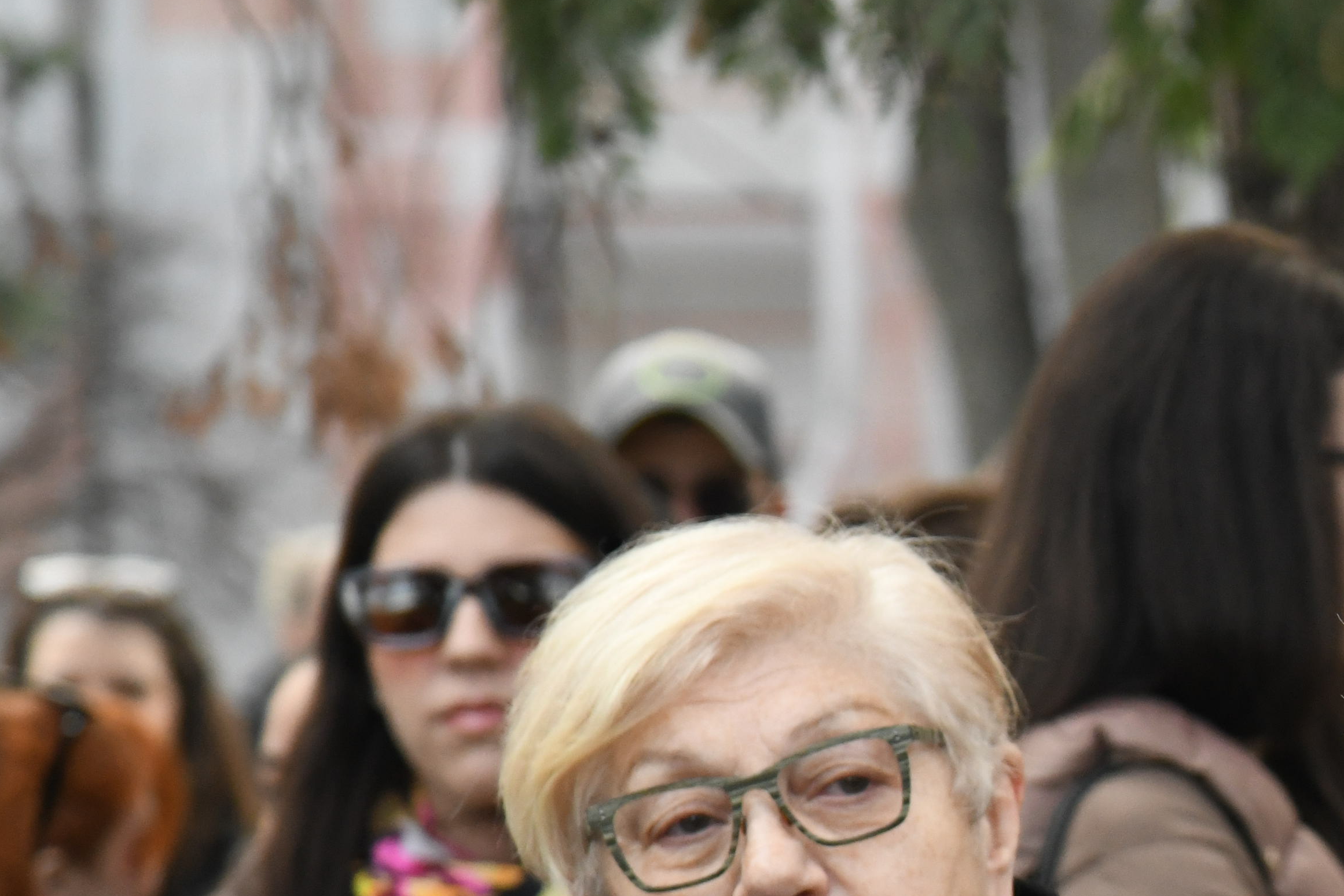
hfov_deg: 6.4
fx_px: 11946
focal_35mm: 320
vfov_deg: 4.3
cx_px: 1761
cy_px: 904
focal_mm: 120
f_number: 5.6
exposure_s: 1/400
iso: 2000
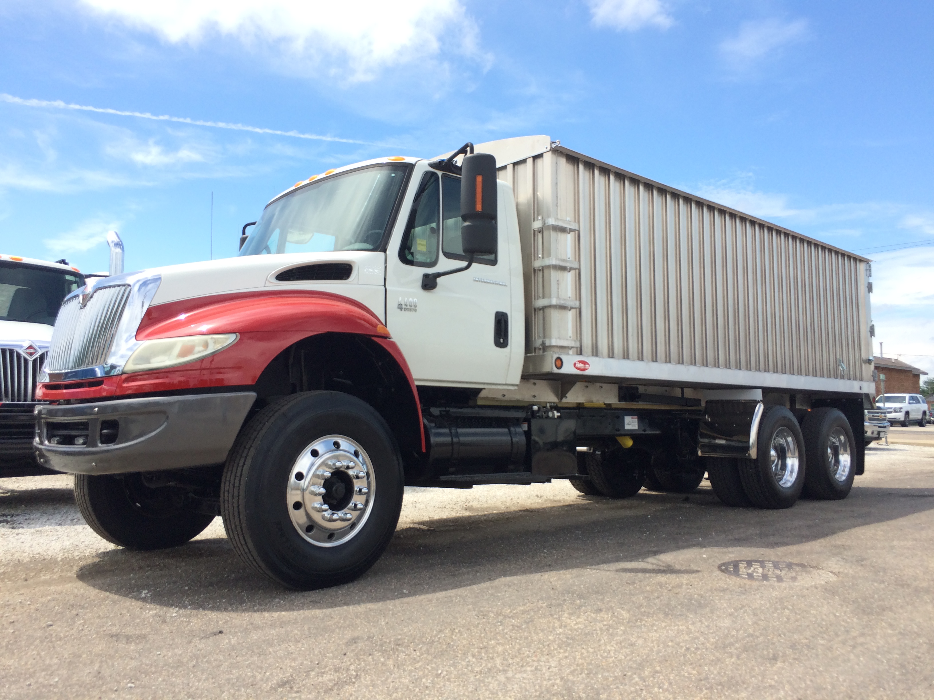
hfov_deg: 61.7
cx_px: 467
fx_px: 782
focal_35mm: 29
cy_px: 350
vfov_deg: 48.2
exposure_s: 1/1080
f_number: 2.2
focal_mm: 4.15
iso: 32
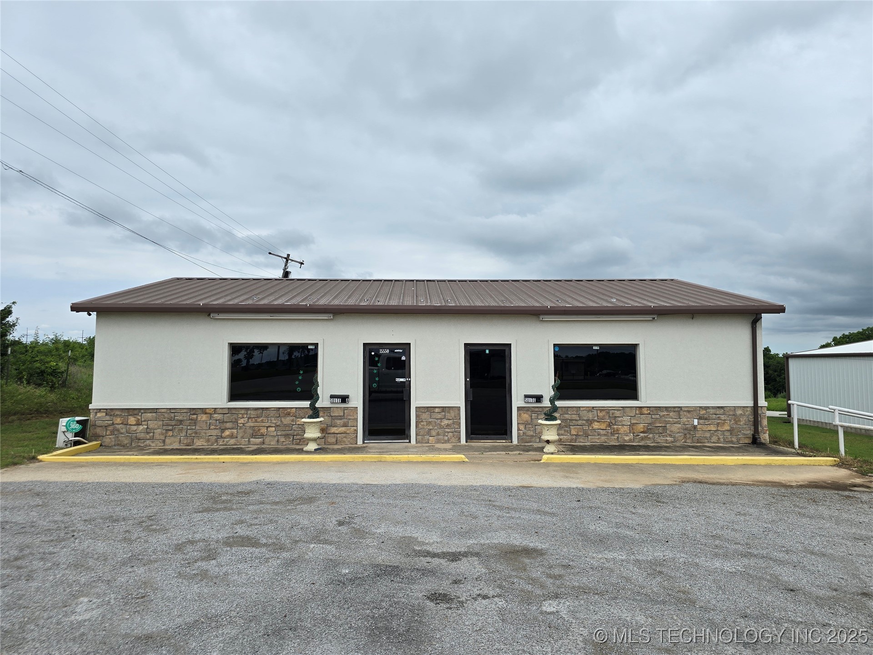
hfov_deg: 73.9
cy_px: 328
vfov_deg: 58.9
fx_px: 580
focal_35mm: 23
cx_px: 436
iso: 12
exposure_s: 1/1154
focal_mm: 6.3
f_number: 1.7
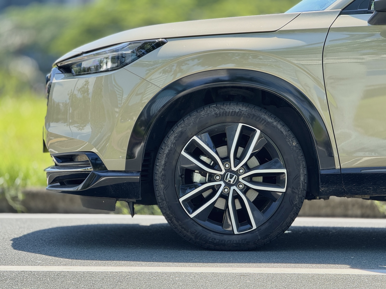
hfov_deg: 16.4
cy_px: 144
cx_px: 193
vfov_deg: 12.3
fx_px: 1338
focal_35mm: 120
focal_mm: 15.66
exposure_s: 1/206
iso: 64
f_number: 2.8
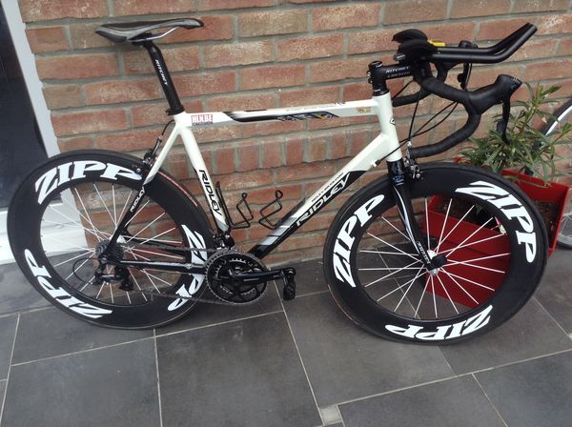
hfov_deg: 55.4
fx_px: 544
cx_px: 286
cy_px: 214
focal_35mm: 33
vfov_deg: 42.8
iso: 25
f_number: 2.4
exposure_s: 1/805
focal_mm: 3.3
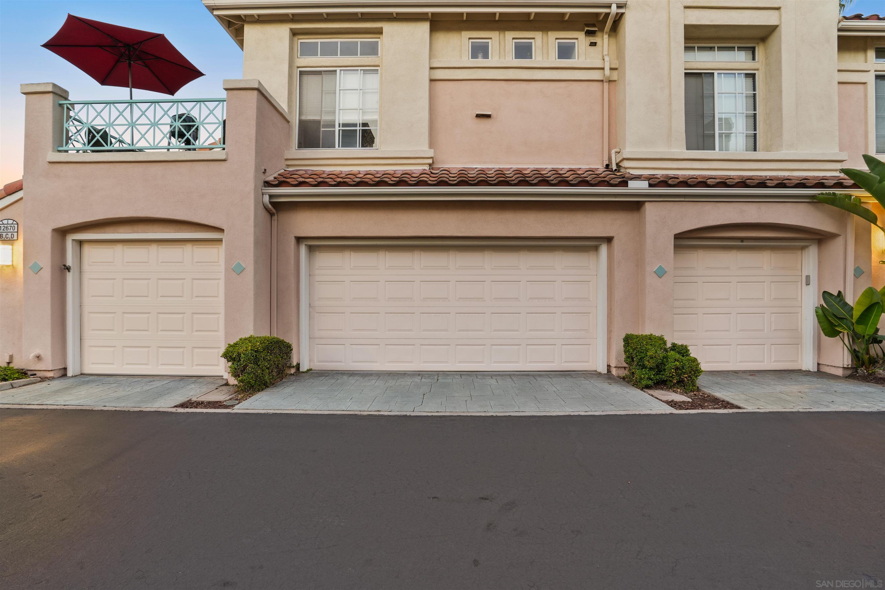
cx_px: 442
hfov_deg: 96.7
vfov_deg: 73.7
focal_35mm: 16
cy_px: 295
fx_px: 393
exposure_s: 1/6
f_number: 11
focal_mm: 16
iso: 500
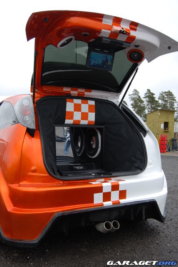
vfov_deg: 55.1
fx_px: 255
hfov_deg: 38.4
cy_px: 134
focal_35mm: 34
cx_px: 89
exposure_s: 1/100
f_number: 5
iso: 100
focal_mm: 23
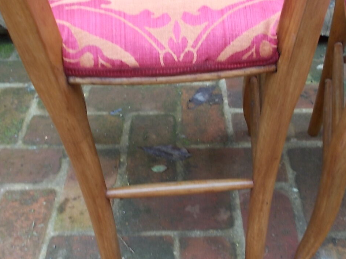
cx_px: 202
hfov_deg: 42.8
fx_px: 440
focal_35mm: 44
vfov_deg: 32.9
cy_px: 127
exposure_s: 1/40
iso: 80
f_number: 3.2
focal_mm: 4.6
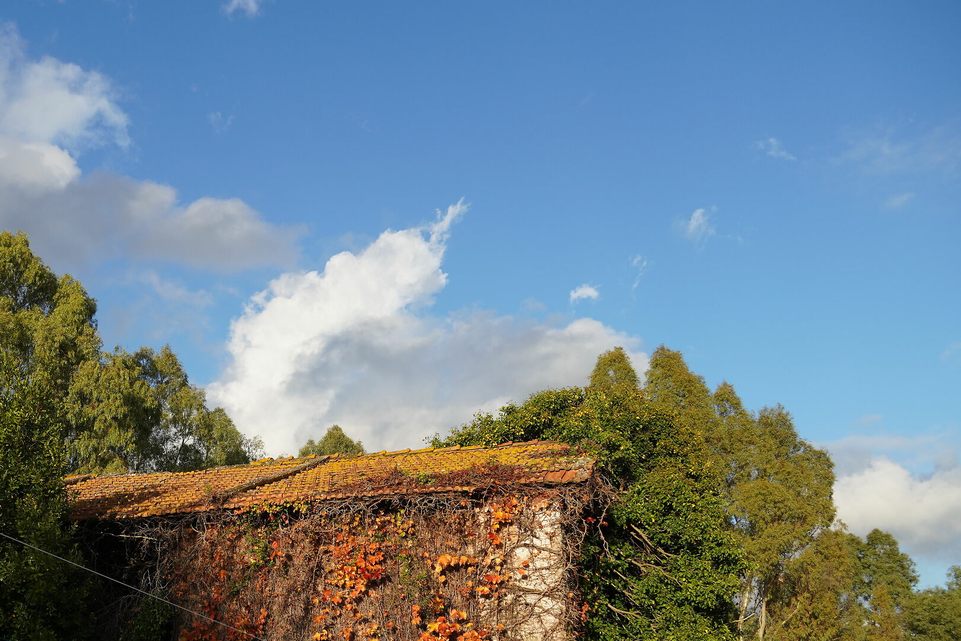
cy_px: 414
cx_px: 285
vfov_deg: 33.2
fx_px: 1068
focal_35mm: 40
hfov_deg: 47.3
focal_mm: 18
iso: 100
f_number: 5.6
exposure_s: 1/400
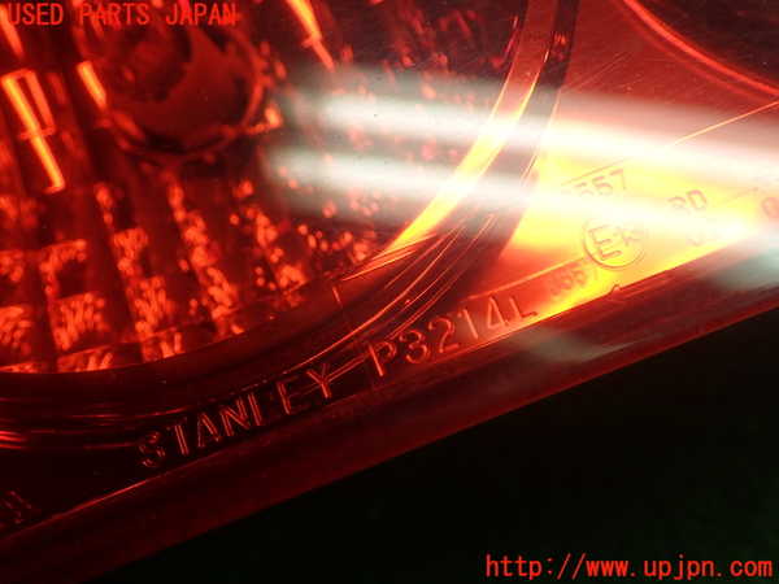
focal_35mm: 44
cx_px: 390
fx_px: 990
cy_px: 292
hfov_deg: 42.9
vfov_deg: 32.9
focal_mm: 7.84
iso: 200
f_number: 2.9
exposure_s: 1/50
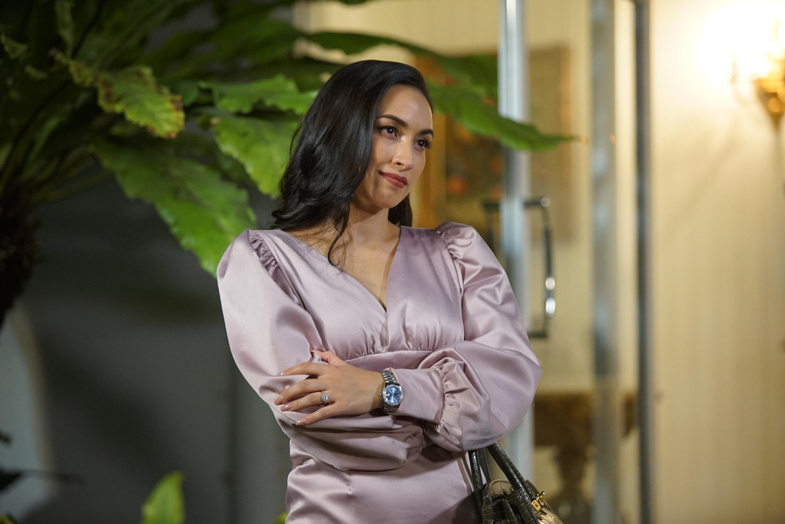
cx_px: 392
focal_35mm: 120
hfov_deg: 17.1
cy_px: 262
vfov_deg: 11.4
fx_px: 2617
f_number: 2.8
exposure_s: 1/80
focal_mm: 120
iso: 4000
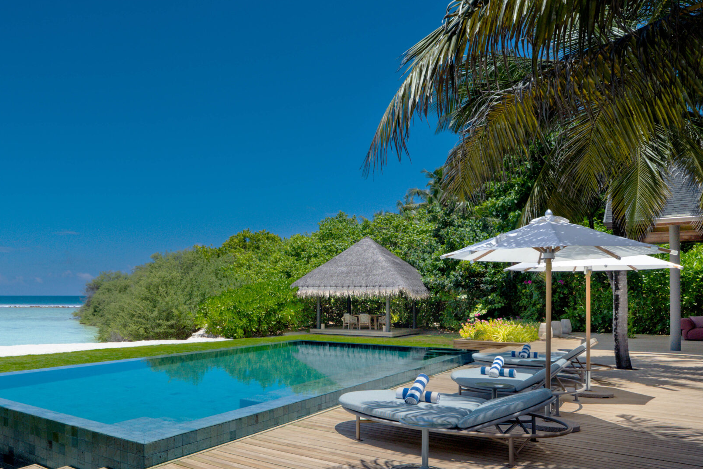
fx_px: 527
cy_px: 289
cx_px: 151
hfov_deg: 62.3
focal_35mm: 27
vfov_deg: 47.6
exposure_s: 1/1000
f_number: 8
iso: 320
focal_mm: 17
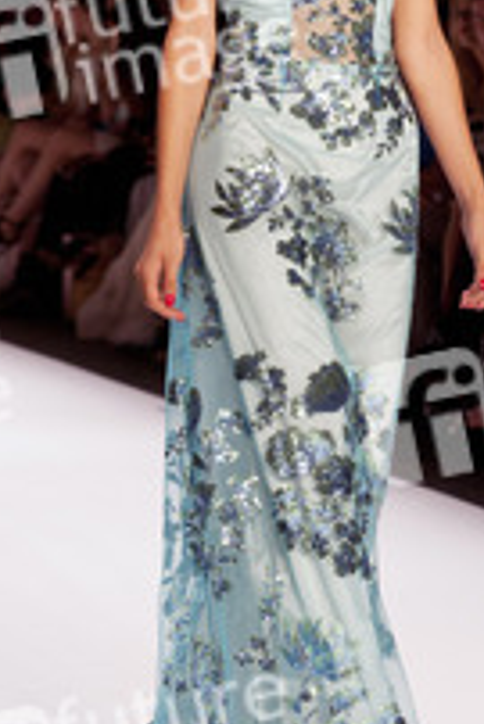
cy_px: 222
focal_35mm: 222
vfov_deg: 9.3
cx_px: 220
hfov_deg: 6.2
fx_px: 4469
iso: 1600
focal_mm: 112
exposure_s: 1/250
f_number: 7.1
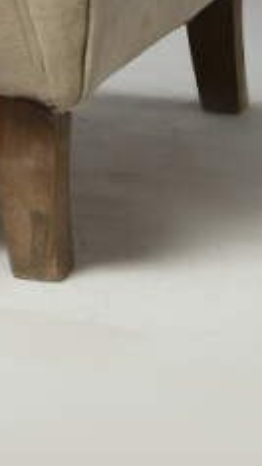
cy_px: -420
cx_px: -335
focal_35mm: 203
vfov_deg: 10.0
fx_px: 2510
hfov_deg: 5.8
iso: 400
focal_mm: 38
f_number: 5.6
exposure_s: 1/125
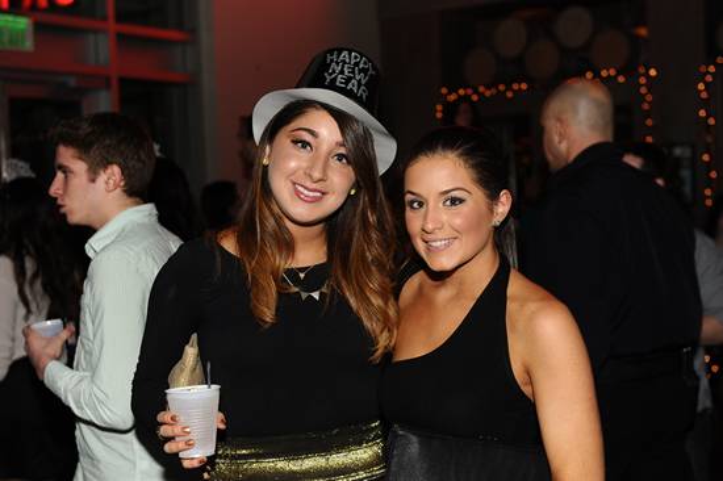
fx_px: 1164
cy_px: 240
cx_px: 362
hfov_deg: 34.5
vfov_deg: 23.4
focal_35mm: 58
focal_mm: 58
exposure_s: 1/250
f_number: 4.8
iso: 800
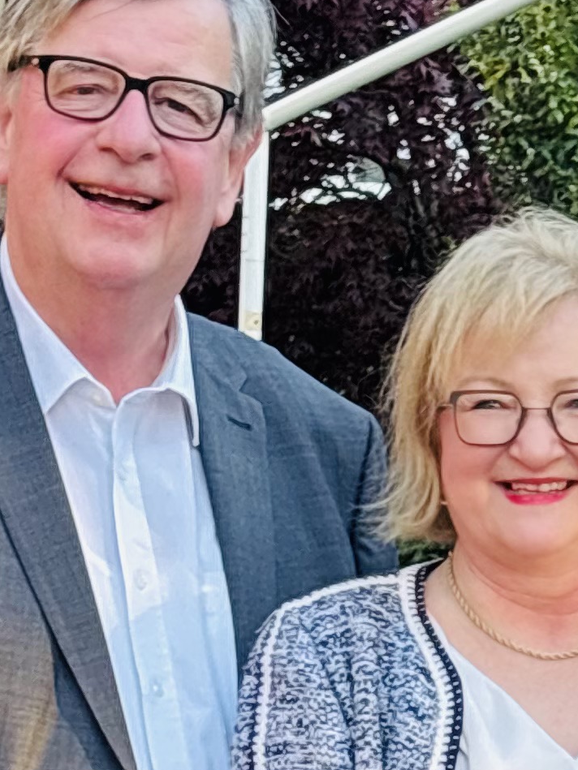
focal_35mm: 221
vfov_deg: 8.7
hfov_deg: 6.6
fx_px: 4919
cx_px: 889
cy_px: 1159
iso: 50
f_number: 1.6
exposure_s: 1/94
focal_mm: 5.96
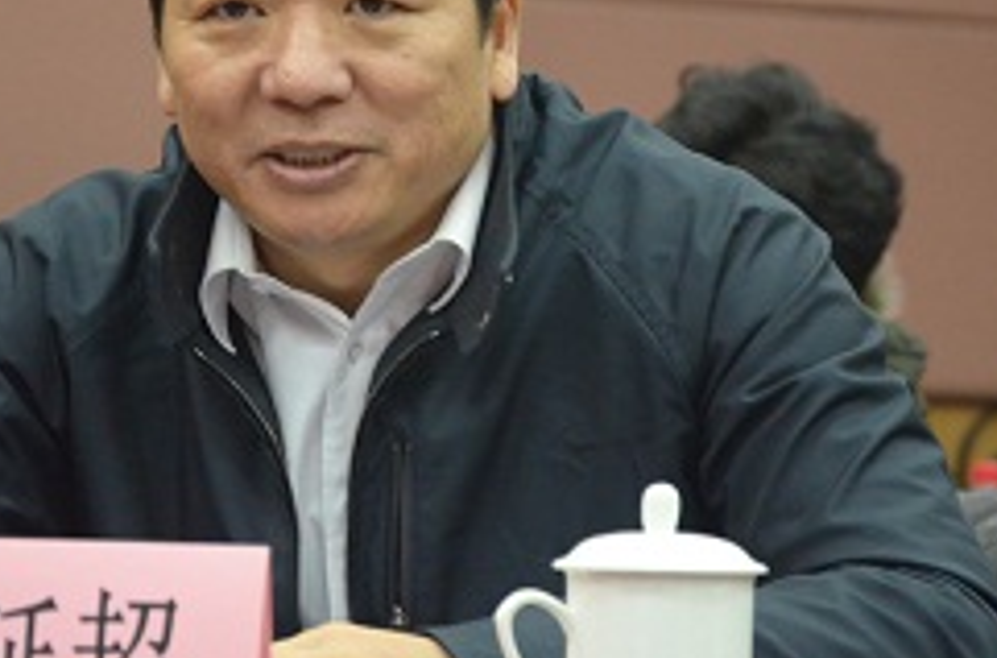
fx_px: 6735
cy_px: 174
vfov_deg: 5.6
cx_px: 430
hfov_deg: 8.5
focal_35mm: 244
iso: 3200
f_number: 5.6
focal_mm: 98
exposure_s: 1/40
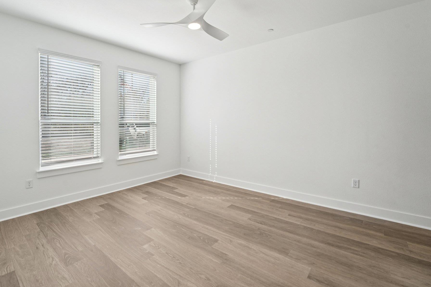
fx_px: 192
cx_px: 200
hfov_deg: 96.6
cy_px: 124
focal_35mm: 16
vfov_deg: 73.4
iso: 800
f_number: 8
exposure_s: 1/320
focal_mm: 14
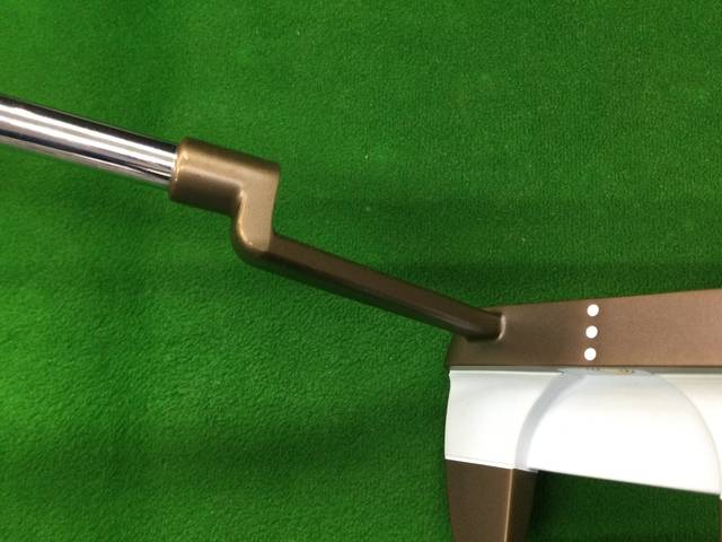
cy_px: 271
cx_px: 361
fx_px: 647
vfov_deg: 45.4
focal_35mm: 31
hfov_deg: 58.4
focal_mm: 3.3
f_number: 2.4
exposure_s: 1/30
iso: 100
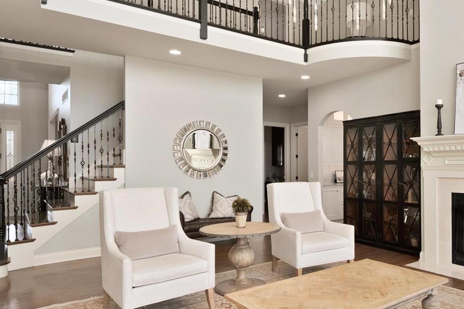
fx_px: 348
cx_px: 308
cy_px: 171
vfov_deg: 47.9
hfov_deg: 65.7
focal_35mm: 27
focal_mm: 8
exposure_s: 1/10
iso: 400
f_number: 7.1
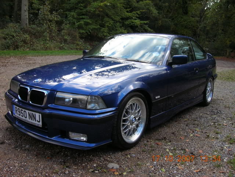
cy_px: 88
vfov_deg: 41.8
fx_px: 231
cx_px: 118
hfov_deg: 54.0
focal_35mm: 34
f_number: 4.9
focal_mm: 5.7
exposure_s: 1/38.4
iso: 50
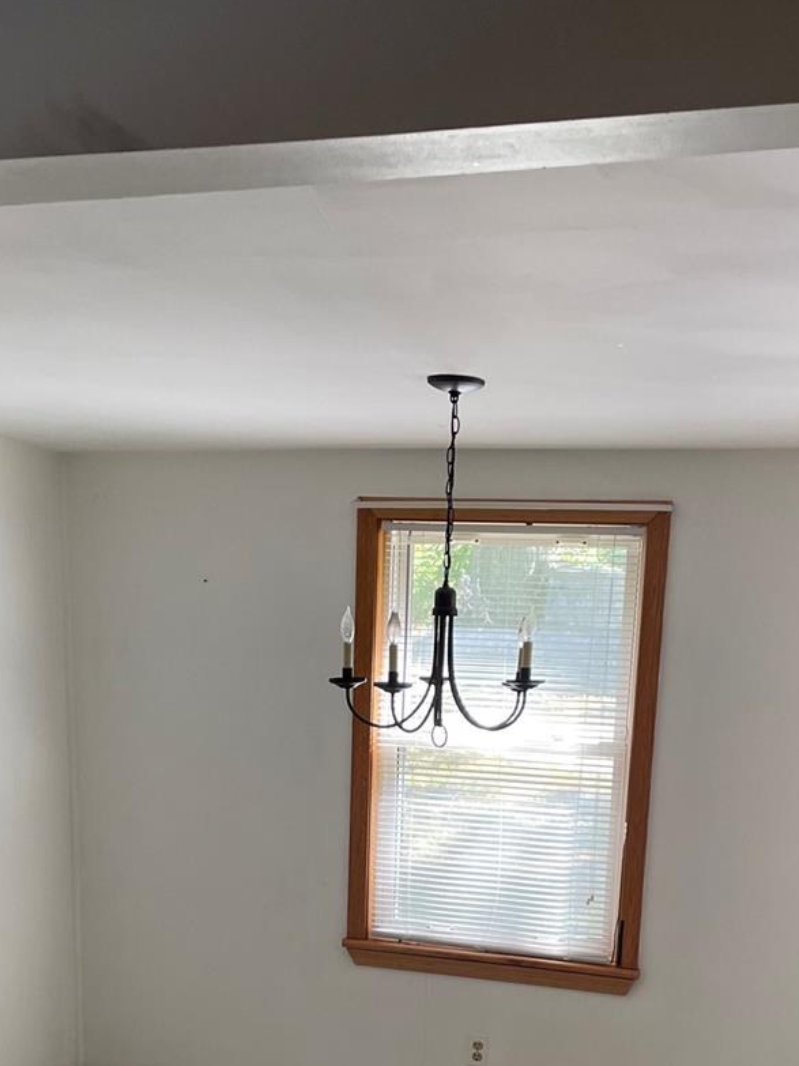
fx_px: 1570
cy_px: 1018
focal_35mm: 51
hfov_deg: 28.5
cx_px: 328
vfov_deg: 34.7
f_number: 1.6
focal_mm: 4.2
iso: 100
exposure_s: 1/121
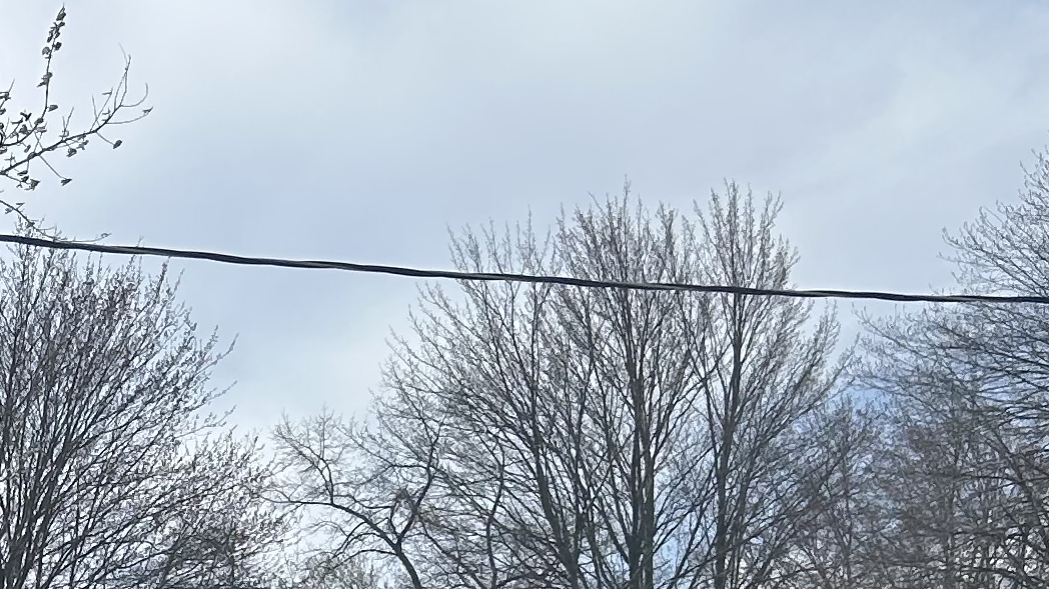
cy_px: 1018
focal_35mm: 109
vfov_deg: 10.5
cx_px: -310
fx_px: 3031
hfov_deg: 18.3
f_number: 1.5
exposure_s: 1/5587
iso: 50
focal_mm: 5.7
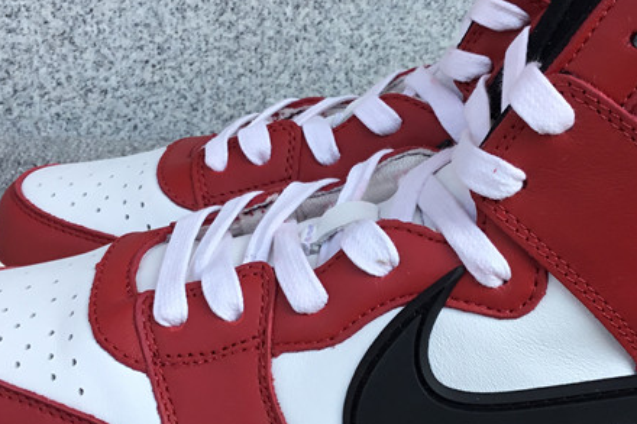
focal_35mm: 66
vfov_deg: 20.5
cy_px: 286
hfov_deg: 30.4
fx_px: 1167
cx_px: 401
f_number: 2.4
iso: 25
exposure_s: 1/558
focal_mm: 3.3
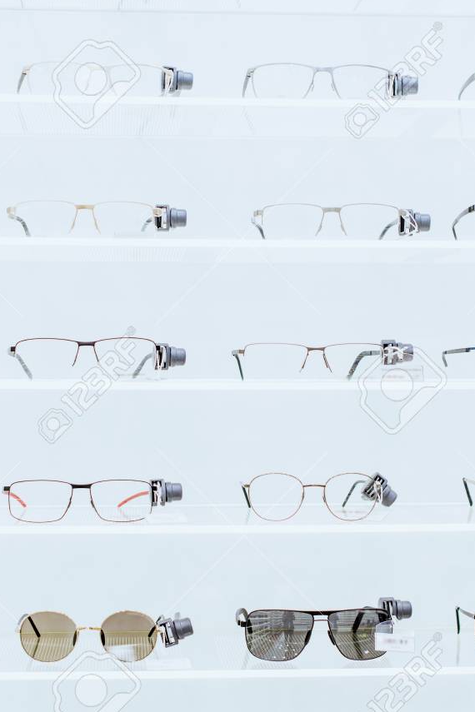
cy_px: 356
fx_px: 1504
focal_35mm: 76
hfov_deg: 17.9
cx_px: 242
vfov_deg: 26.7
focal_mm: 50
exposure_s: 1/200
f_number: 3.5
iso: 320
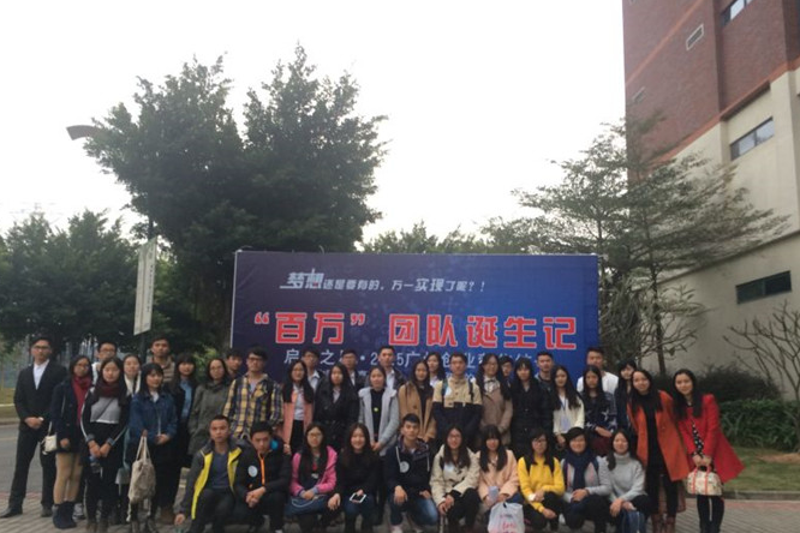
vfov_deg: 42.3
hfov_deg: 60.3
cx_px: 396
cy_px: 285
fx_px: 689
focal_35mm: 31
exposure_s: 1/30
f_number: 2.2
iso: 40
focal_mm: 4.15
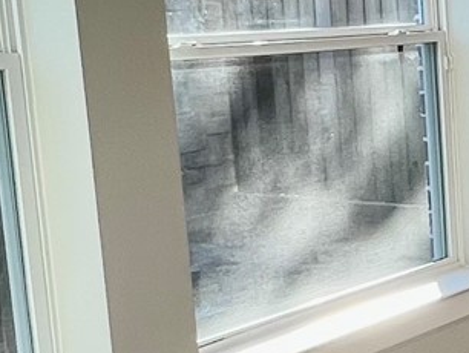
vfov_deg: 17.0
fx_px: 1180
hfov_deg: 18.8
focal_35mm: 87
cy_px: 192
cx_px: 772
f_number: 1.8
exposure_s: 1/120
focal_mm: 1.57
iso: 50
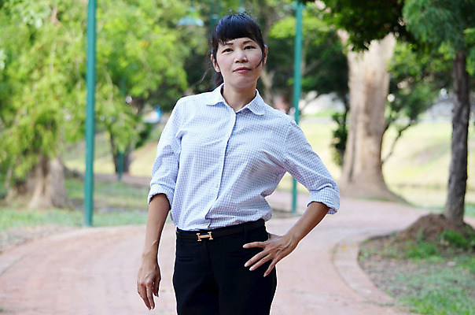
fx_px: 1935
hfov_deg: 14.0
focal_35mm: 147
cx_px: 238
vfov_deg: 9.3
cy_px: 158
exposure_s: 1/80
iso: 100
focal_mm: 98
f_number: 4.5
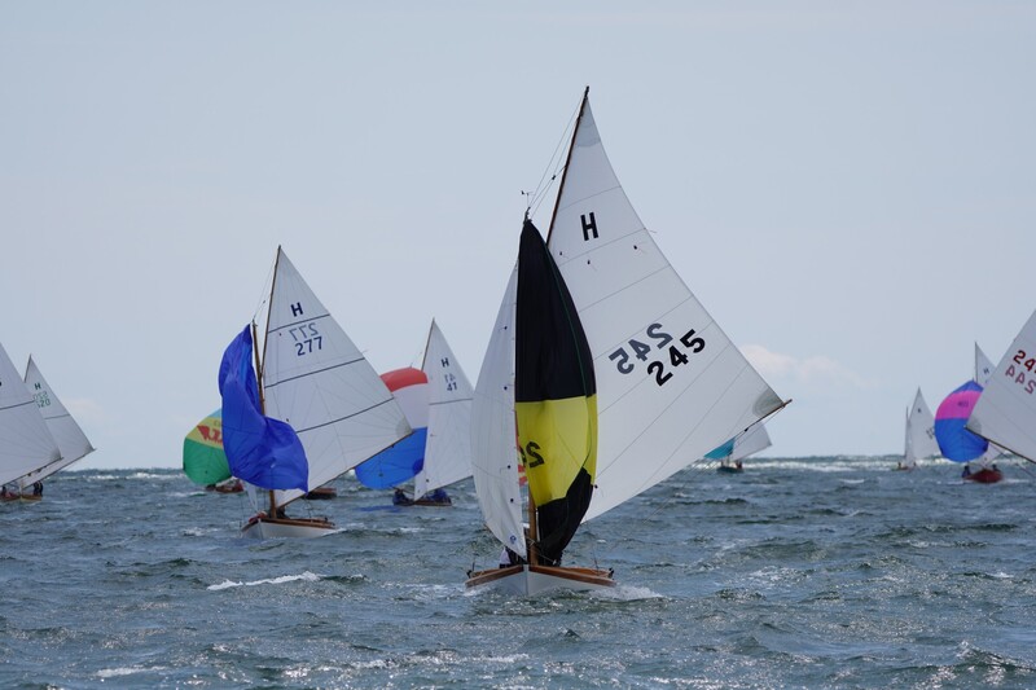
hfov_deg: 6.9
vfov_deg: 4.6
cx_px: 518
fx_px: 8631
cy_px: 345
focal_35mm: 300
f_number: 5.6
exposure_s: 1/1250
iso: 125
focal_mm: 200
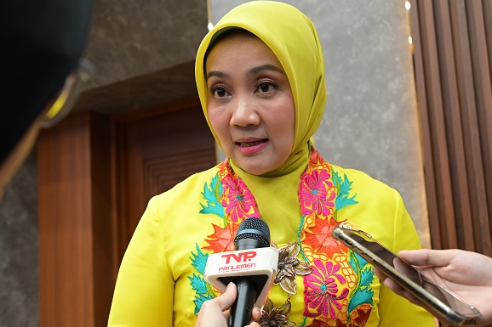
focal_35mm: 45
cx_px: 225
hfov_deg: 43.6
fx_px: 615
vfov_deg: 29.8
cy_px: 165
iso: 3200
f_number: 5
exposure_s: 1/160
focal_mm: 40
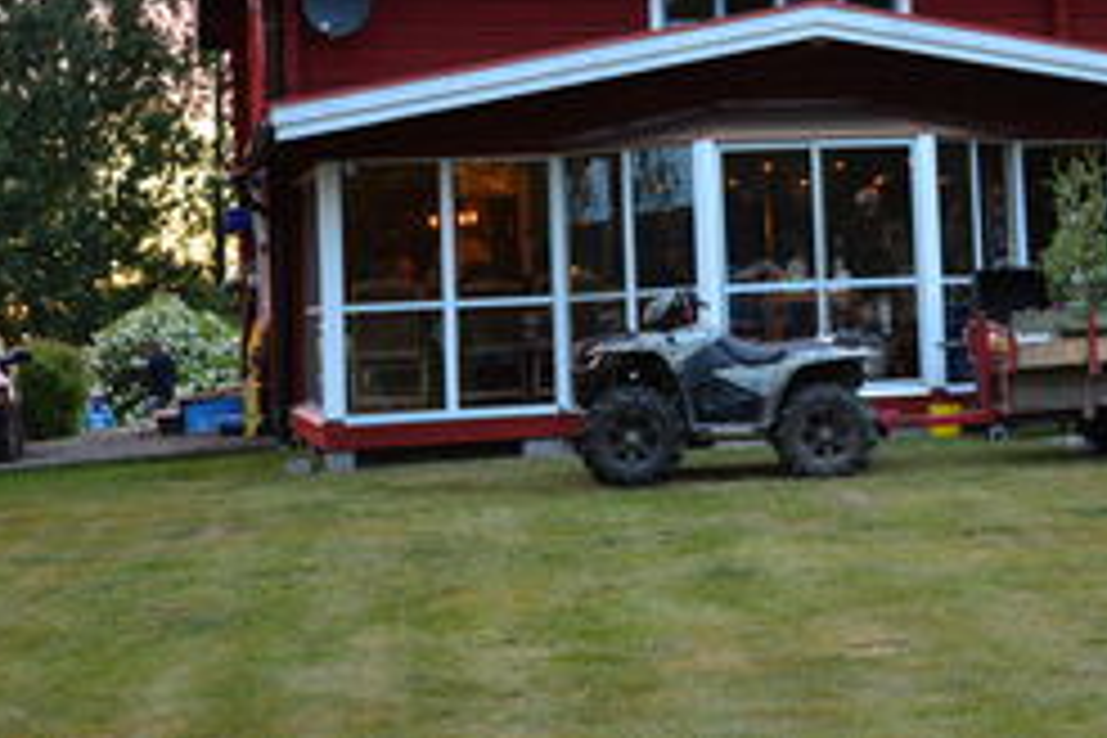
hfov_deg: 22.1
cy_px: 144
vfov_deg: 14.9
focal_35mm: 91
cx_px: 871
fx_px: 2798
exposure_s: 1/30
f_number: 4.2
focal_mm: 56
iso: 1800
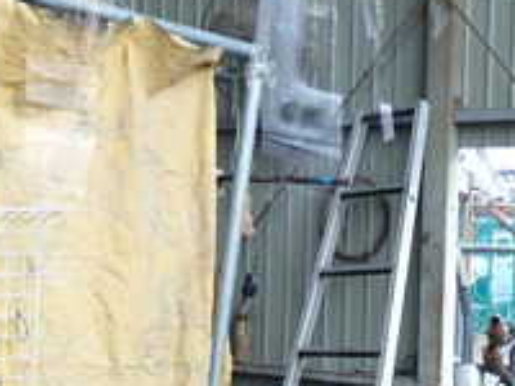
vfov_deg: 16.3
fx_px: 1339
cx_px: 160
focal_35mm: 90
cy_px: 296
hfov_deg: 21.7
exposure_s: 1/60
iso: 200
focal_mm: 5.4
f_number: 2.3
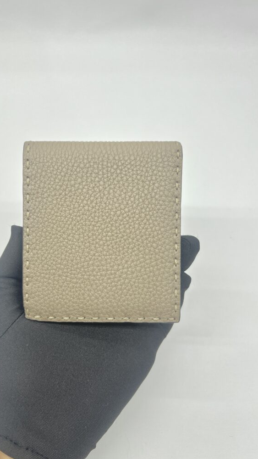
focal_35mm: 29
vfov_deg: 66.1
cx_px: 98
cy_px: 228
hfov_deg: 39.9
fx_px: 352
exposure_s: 1/106
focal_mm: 5.7
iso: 32
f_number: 1.5
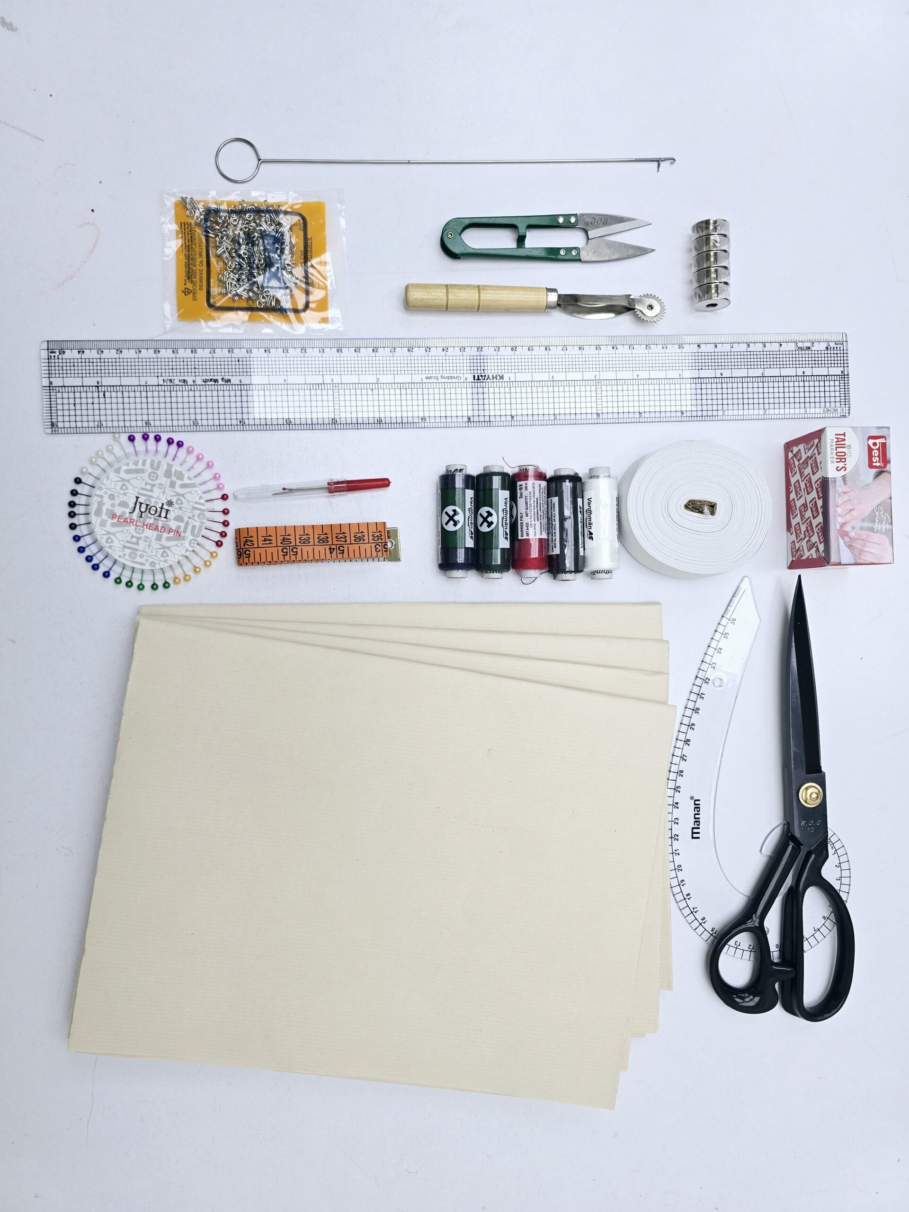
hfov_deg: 58.9
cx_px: 454
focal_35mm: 23
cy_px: 606
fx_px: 805
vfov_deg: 73.9
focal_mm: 6.3
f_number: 1.7
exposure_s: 1/100
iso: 16
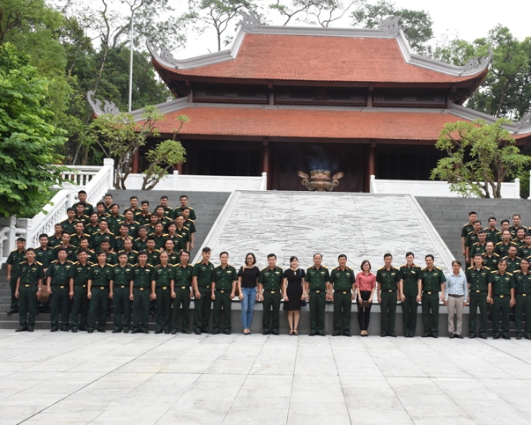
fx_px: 660
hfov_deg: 43.5
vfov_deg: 35.7
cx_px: 327
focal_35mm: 42
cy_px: 215
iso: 800
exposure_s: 1/320
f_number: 9
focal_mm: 24
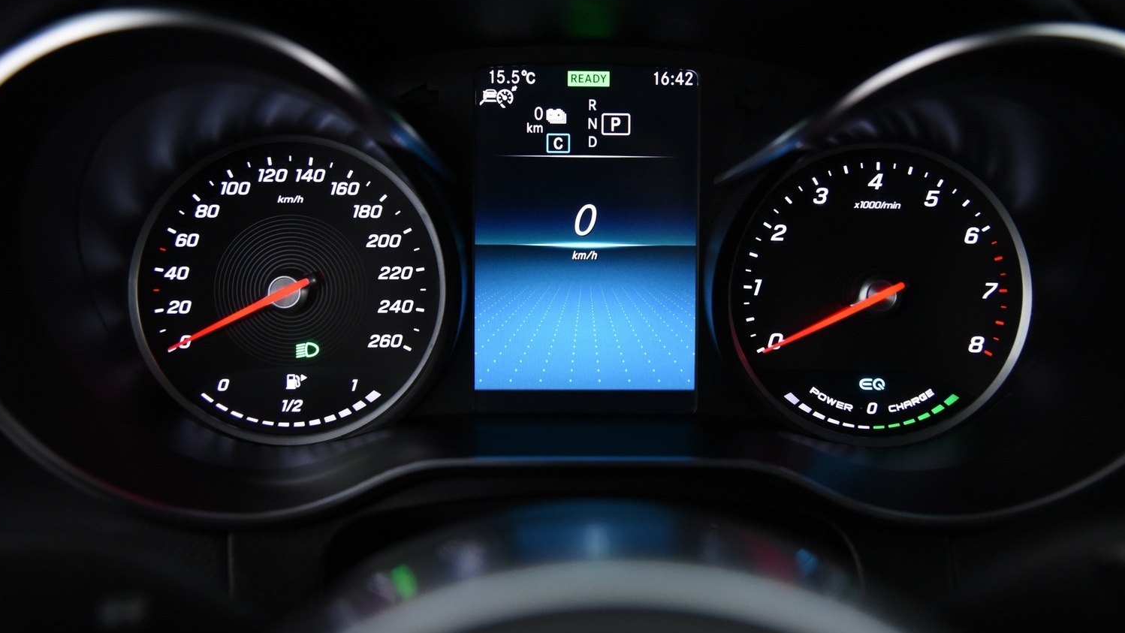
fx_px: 1283
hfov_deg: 47.3
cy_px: 238
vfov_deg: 27.6
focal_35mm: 43
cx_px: 584
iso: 4000
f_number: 4
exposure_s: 1/40
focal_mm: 38
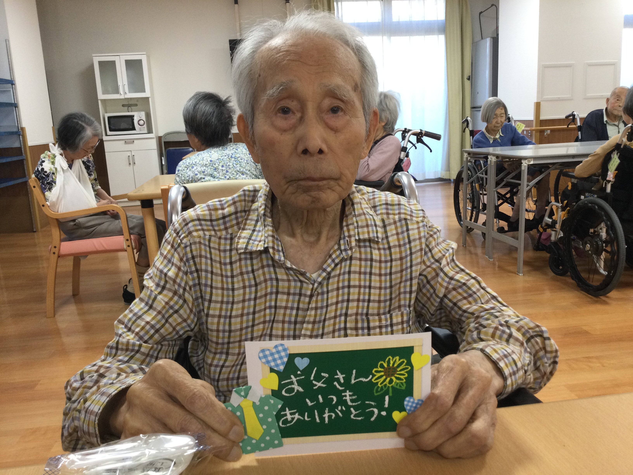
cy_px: 238
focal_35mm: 31
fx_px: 567
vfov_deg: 45.4
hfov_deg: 58.4
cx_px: 316
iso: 50
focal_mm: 3.3
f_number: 2.4
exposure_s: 1/30
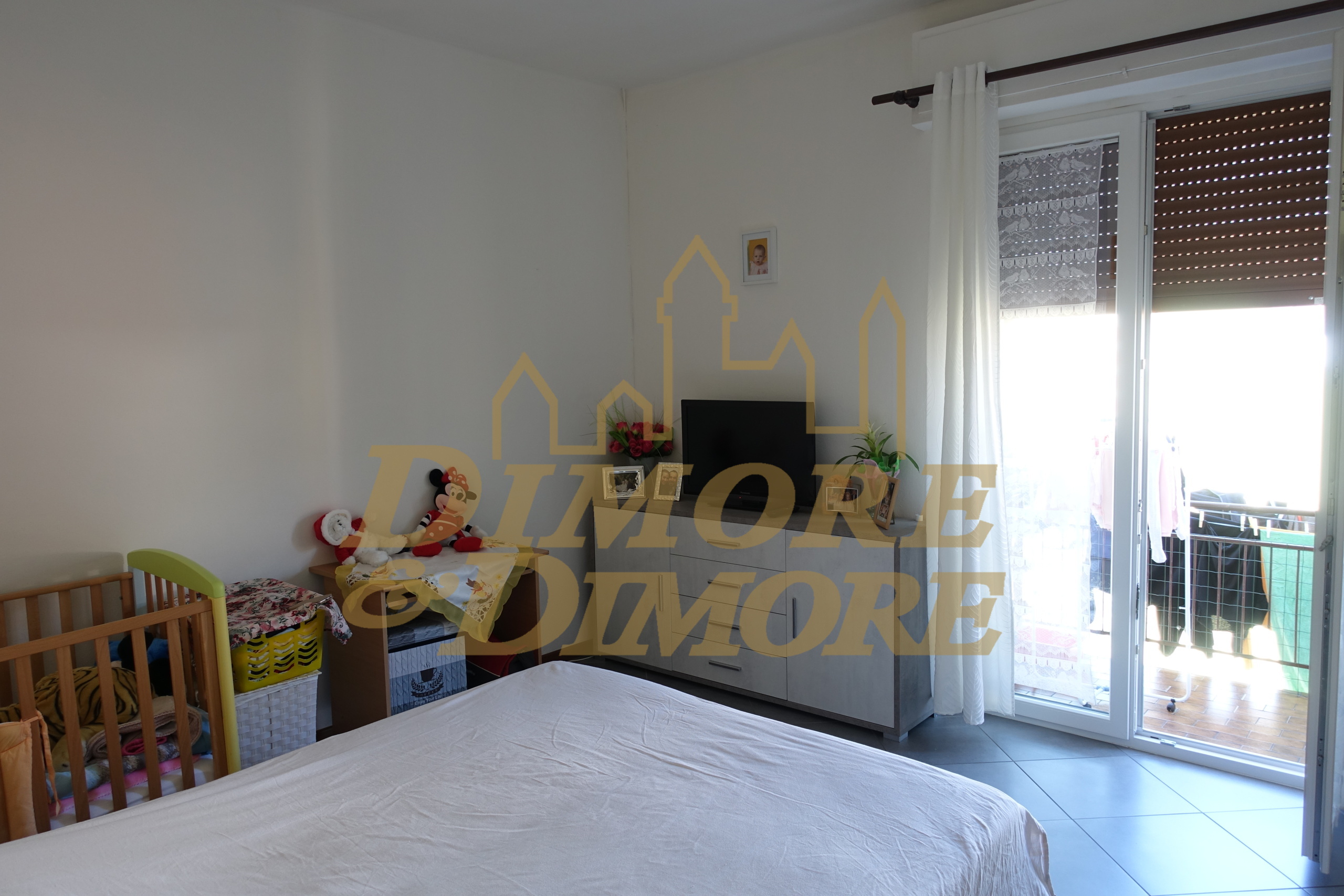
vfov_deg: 53.1
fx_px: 896
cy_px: 448
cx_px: 672
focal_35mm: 24
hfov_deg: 73.7
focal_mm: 8.8
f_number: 2.8
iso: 125
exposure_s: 1/30
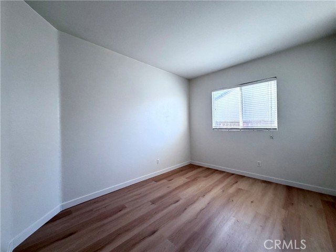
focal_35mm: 14
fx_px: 136
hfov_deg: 102.1
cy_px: 126
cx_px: 168
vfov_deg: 85.7
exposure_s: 1/121
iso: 160
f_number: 2.2
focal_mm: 2.22
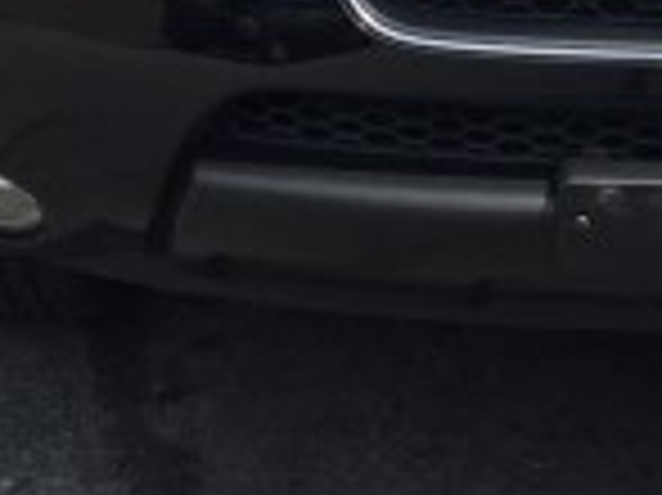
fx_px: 2408
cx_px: 721
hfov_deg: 15.3
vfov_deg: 11.0
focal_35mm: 126
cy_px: -400
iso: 32
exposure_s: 1/1464
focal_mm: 4.15
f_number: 2.2
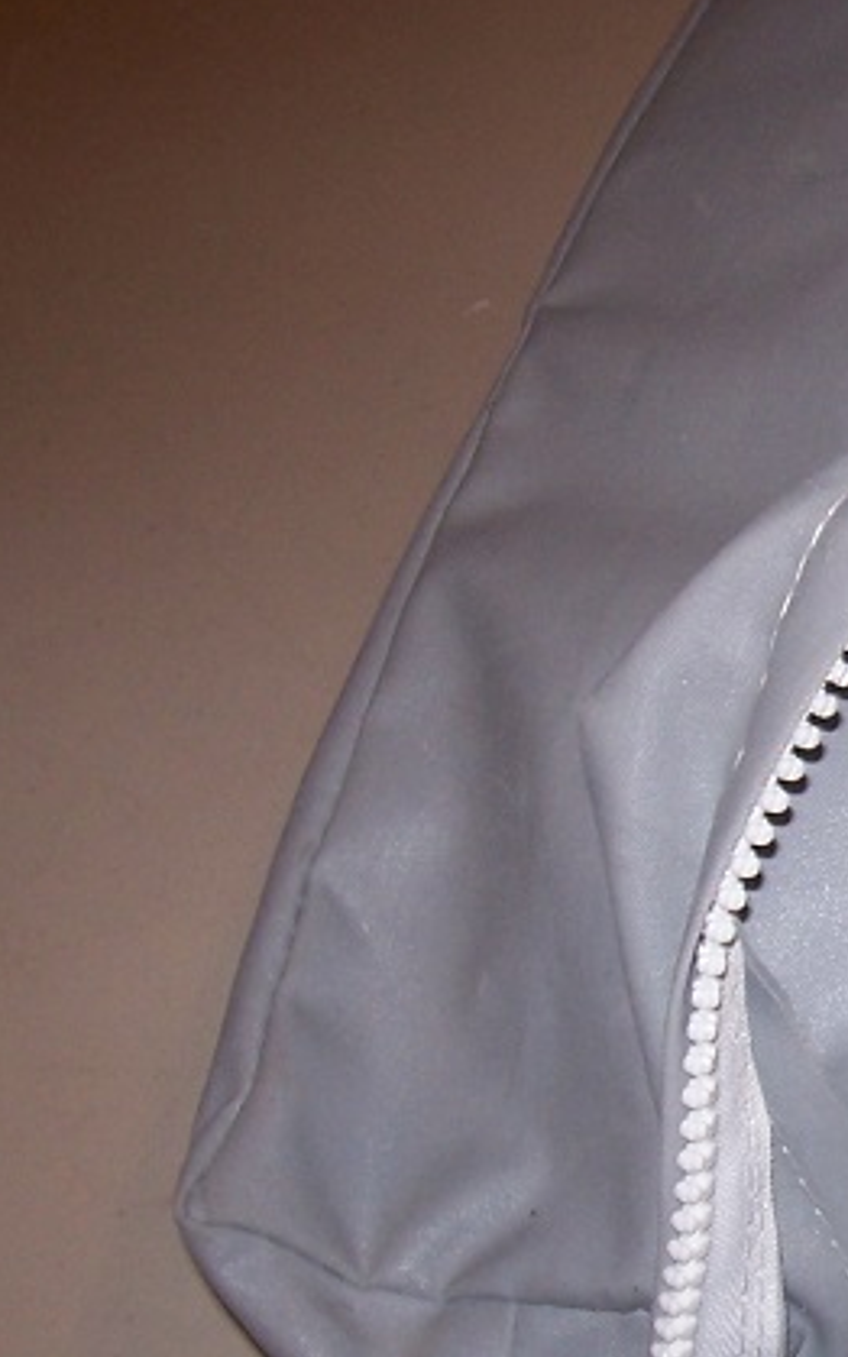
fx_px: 3179
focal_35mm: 86
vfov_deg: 24.1
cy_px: 761
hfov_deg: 14.3
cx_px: 1240
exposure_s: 1/60
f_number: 2.7
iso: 80
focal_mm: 5.6
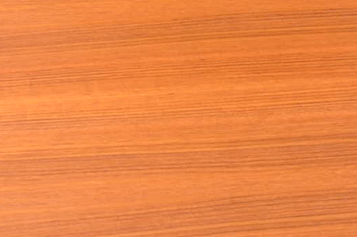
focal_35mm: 112
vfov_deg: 12.1
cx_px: 215
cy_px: 190
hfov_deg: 18.3
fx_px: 1109
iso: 320
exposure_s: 1/160
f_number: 13
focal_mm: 18
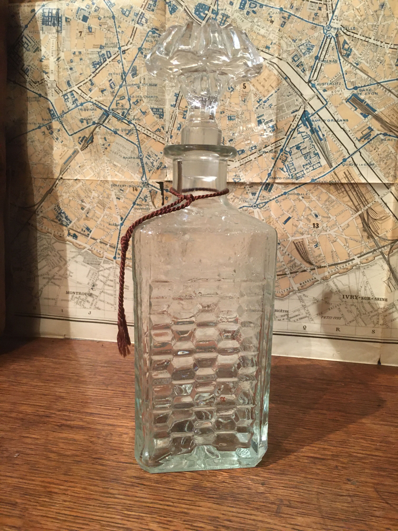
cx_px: 199
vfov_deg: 61.7
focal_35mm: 29
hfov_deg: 48.2
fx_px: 445
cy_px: 266
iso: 200
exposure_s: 1/17
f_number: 2.2
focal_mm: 4.15
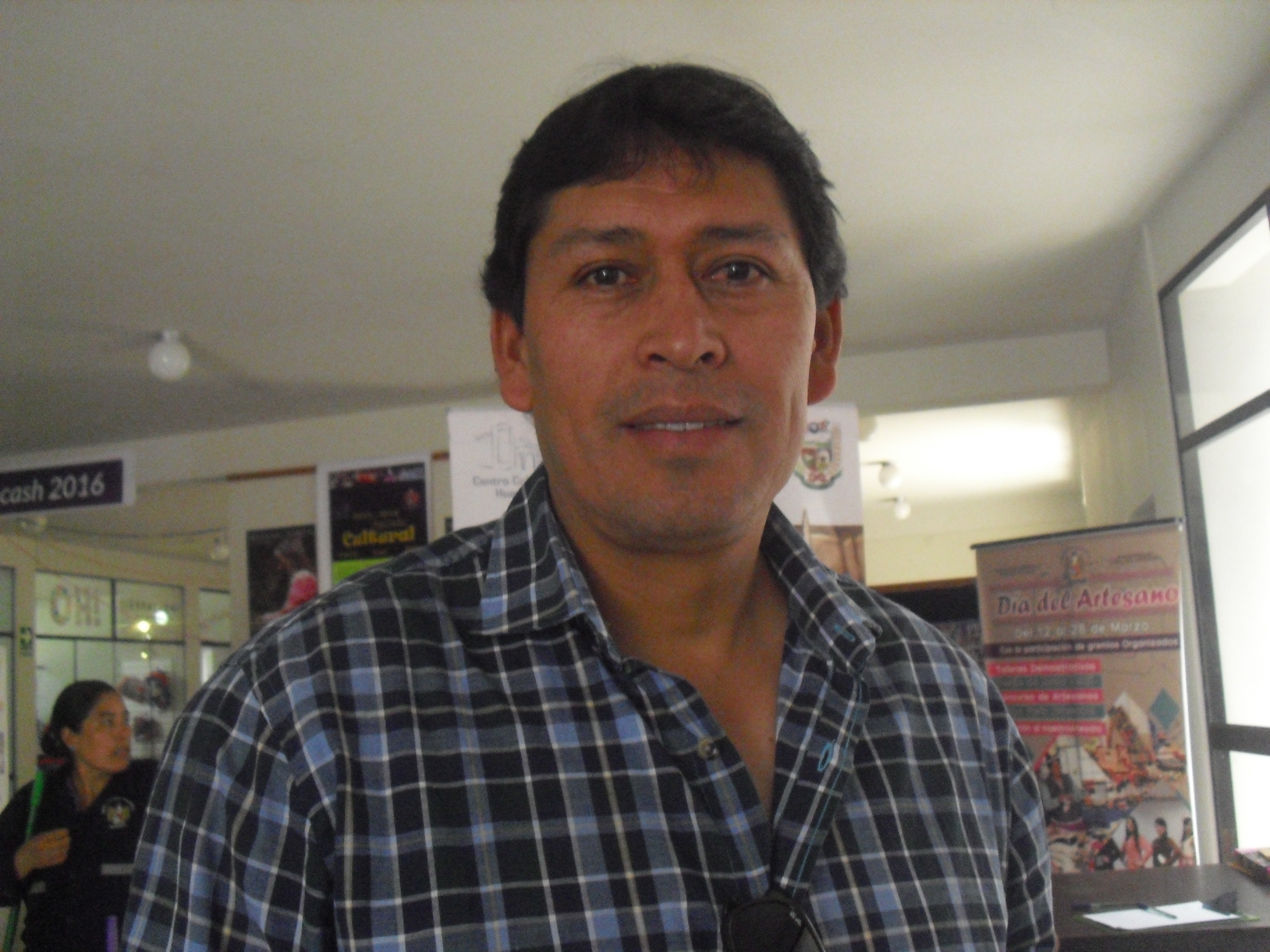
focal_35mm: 36
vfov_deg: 39.7
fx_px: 1321
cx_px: 635
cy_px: 476
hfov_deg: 51.4
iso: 800
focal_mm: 6.3
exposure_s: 1/100
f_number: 3.1
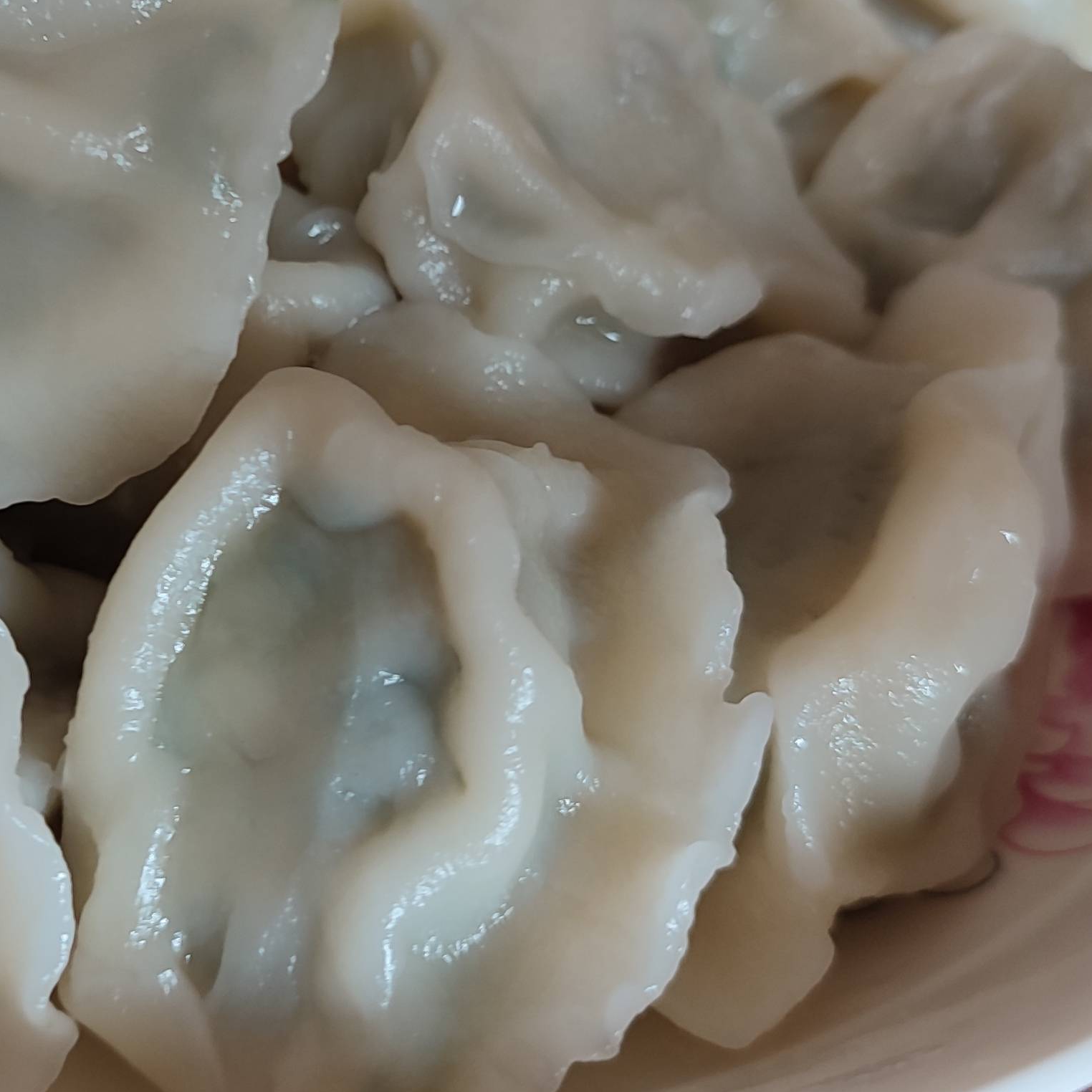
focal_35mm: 58
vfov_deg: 29.4
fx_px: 2070
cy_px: 374
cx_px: 263
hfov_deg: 29.1
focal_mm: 5.96
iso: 133
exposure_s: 1/50
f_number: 1.75
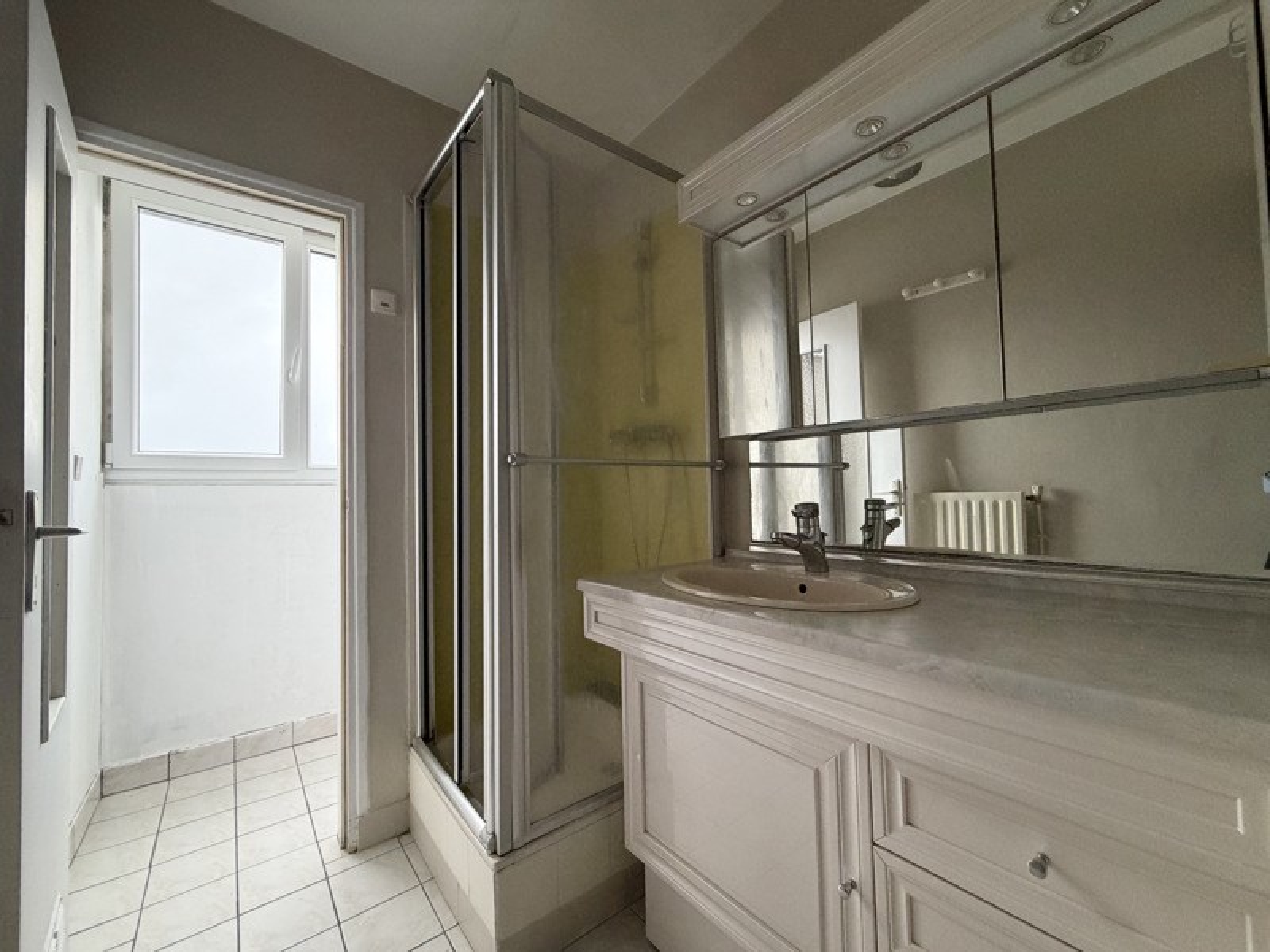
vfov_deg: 85.7
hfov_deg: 102.1
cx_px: 635
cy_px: 476
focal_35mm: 14
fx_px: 514
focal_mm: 2.22
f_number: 2.2
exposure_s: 1/68
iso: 320
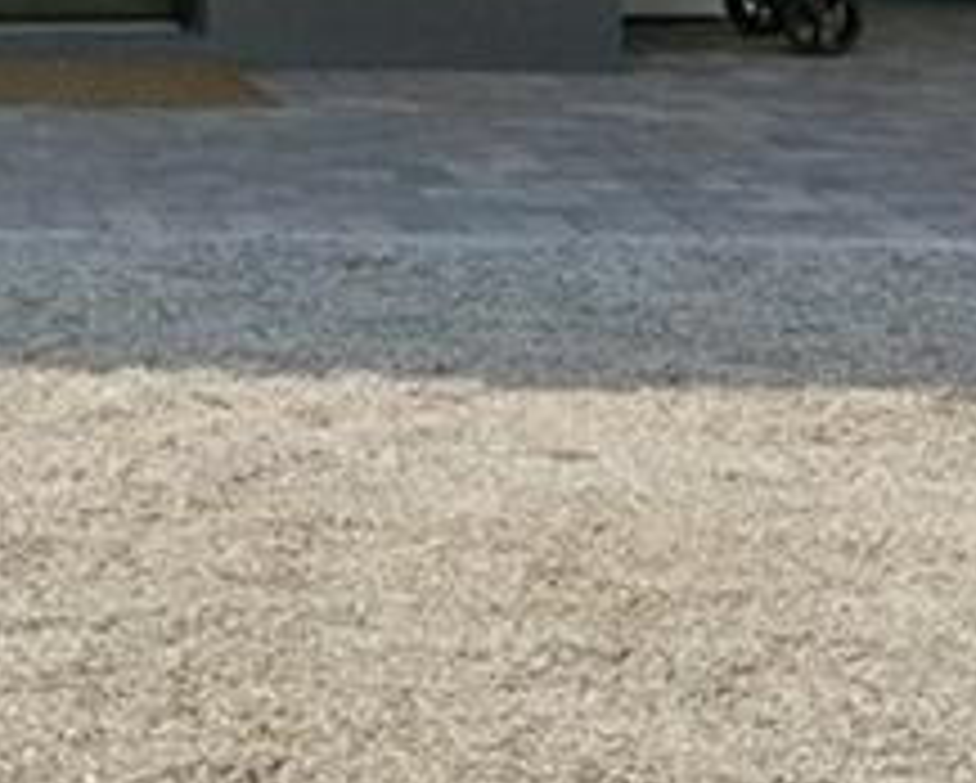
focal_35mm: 152
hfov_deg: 11.8
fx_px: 4395
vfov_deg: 9.7
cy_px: -616
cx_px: -697
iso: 400
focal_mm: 22
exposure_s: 1/1600
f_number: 8
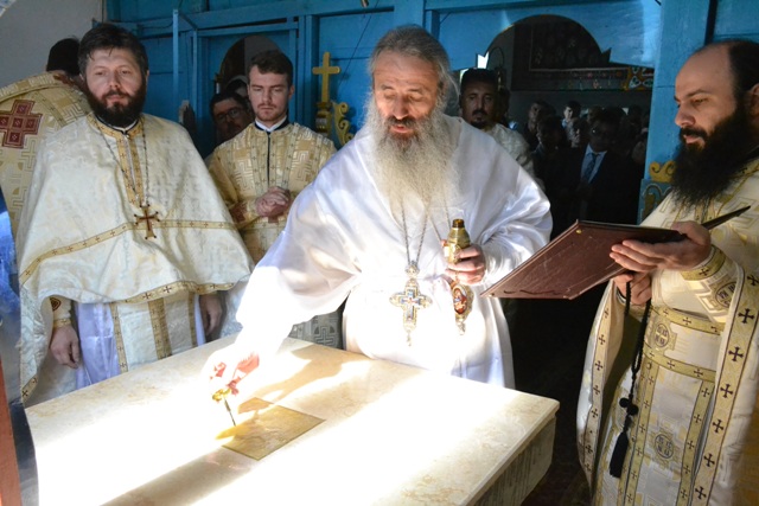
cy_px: 253
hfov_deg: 61.9
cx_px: 380
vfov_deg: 43.6
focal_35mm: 30
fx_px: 633
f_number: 7.1
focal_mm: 20
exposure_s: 1/800
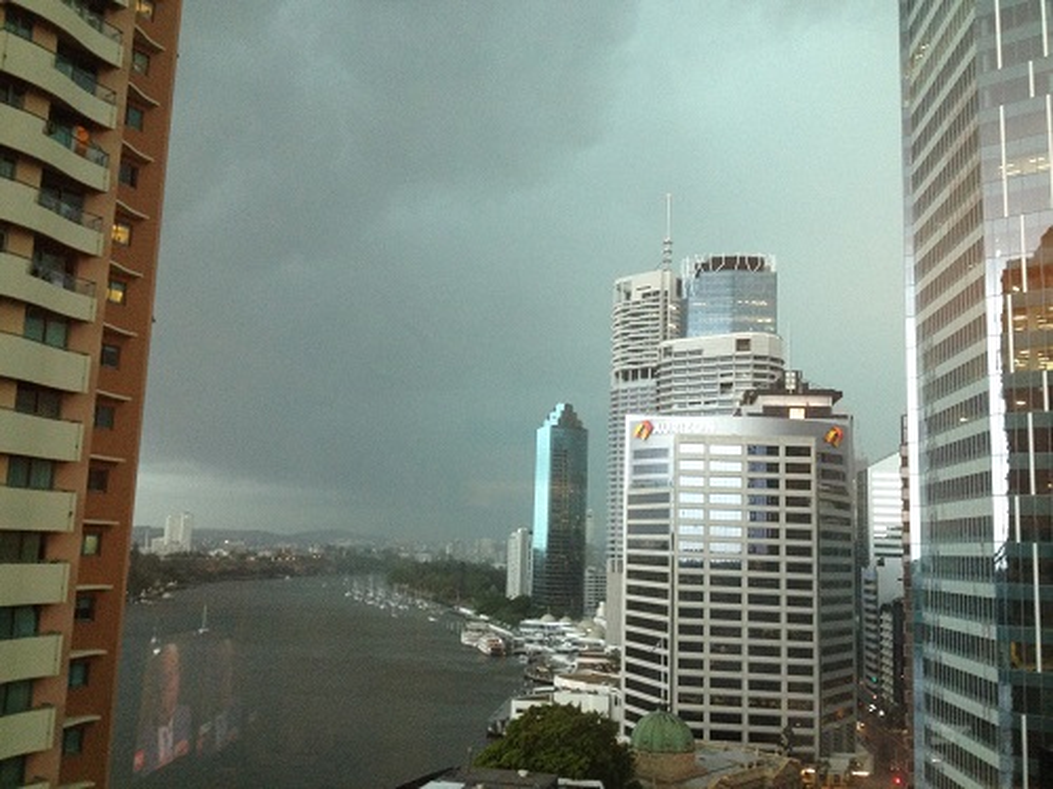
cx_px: 526
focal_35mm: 35
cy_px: 394
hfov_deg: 52.6
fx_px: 1065
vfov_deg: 40.7
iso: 160
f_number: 2.4
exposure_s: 1/20
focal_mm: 4.28
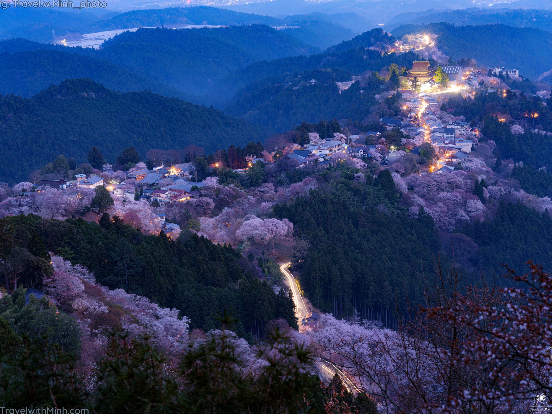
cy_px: 207
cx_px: 276
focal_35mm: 87
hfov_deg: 22.5
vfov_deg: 17.0
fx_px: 1387
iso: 800
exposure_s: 28
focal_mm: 110
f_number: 9
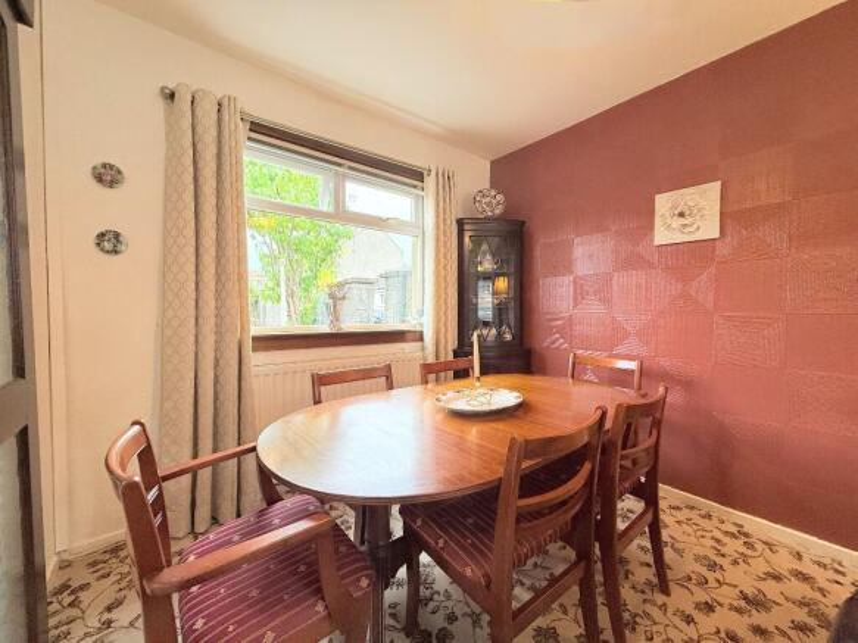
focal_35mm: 14
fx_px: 347
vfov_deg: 85.7
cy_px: 322
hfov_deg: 102.1
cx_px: 429
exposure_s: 1/100
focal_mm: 2.22
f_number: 2.2
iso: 200
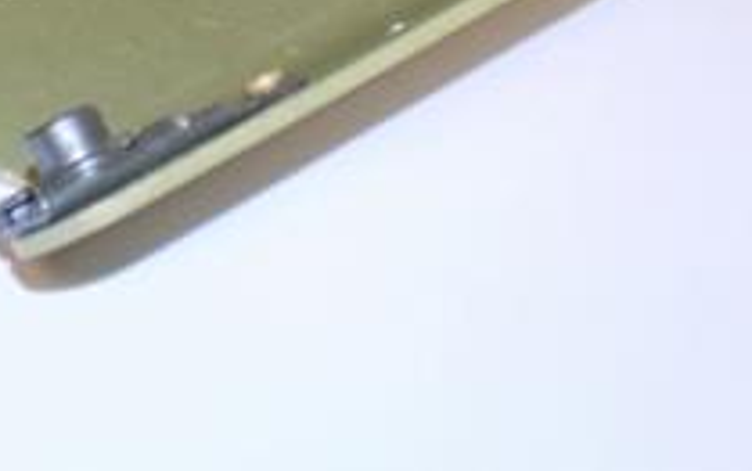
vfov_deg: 10.5
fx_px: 2502
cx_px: -49
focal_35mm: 122
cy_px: -146
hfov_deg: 16.6
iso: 320
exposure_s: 1/30
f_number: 3.9
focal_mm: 9.3
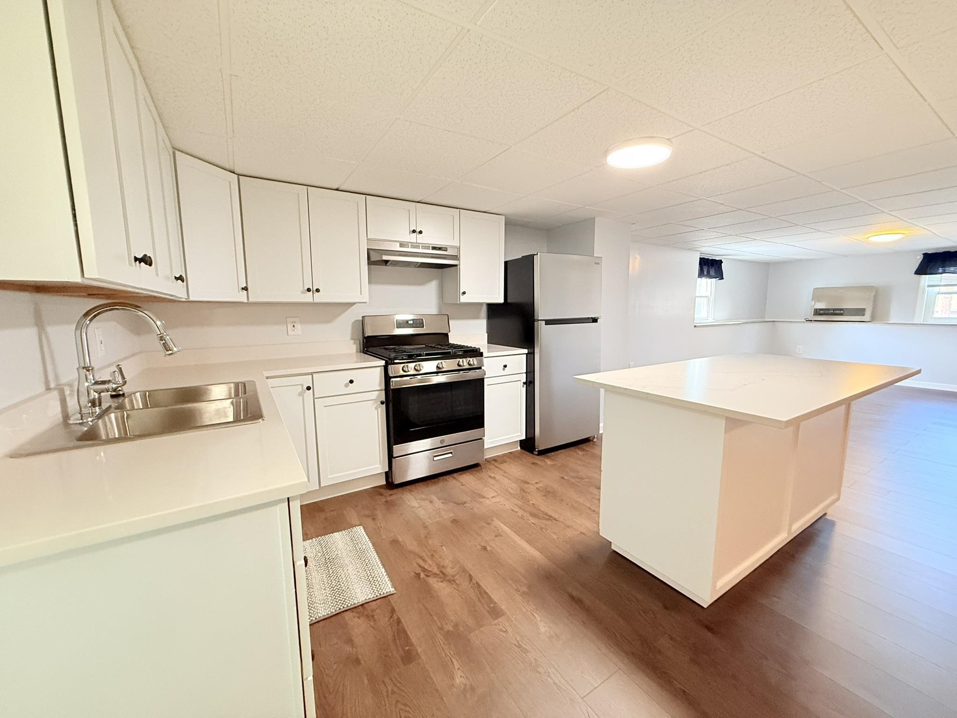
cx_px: 478
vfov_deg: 85.7
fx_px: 387
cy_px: 359
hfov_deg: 102.1
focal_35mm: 14
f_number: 2.2
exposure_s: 1/60
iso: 400
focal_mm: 2.22
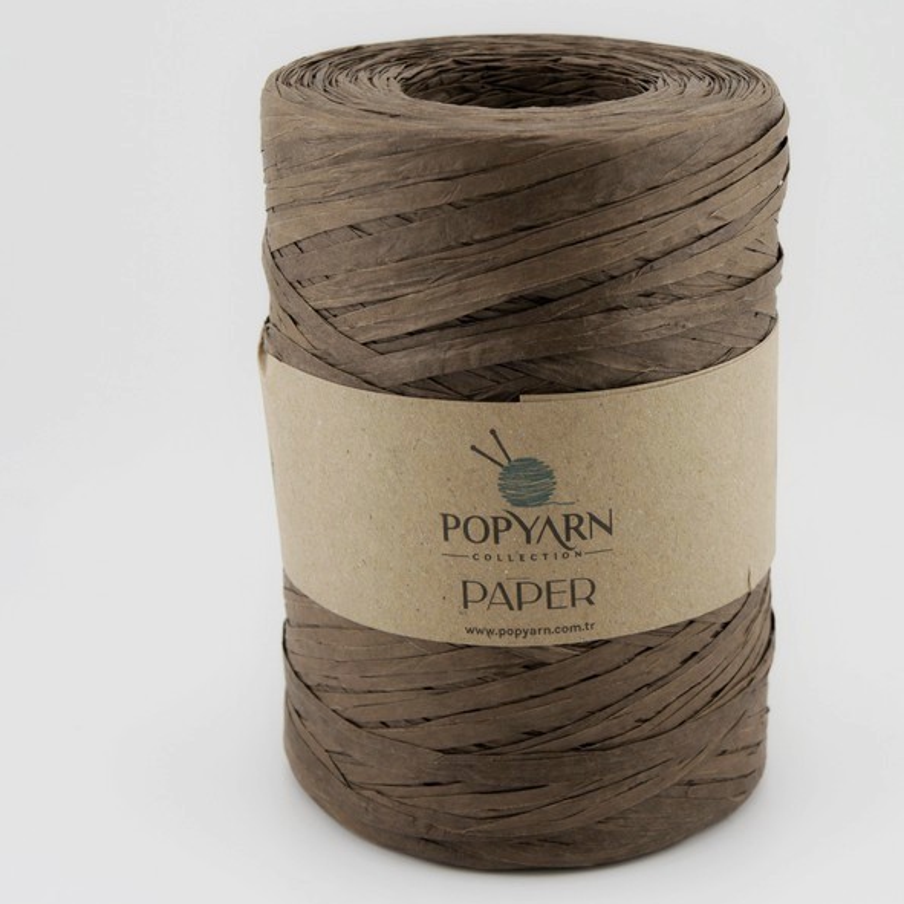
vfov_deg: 22.9
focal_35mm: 76
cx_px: 528
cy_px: 456
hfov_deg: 22.8
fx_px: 2235
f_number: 8
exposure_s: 1/250
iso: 200
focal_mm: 39
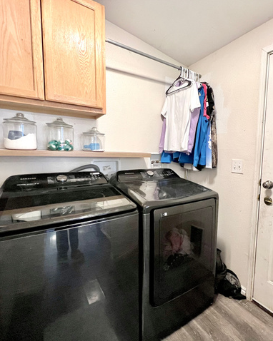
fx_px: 172
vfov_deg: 89.7
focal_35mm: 17
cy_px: 170
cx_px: 173
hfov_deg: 75.4
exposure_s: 1/60
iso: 320
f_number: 1.8
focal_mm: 1.57
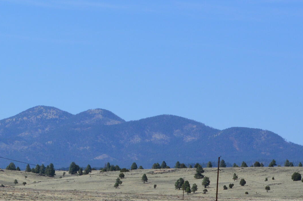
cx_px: -100
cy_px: 96
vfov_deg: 5.9
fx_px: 1954
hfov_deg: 8.7
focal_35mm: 232
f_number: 11
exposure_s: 1/500
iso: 280
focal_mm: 55
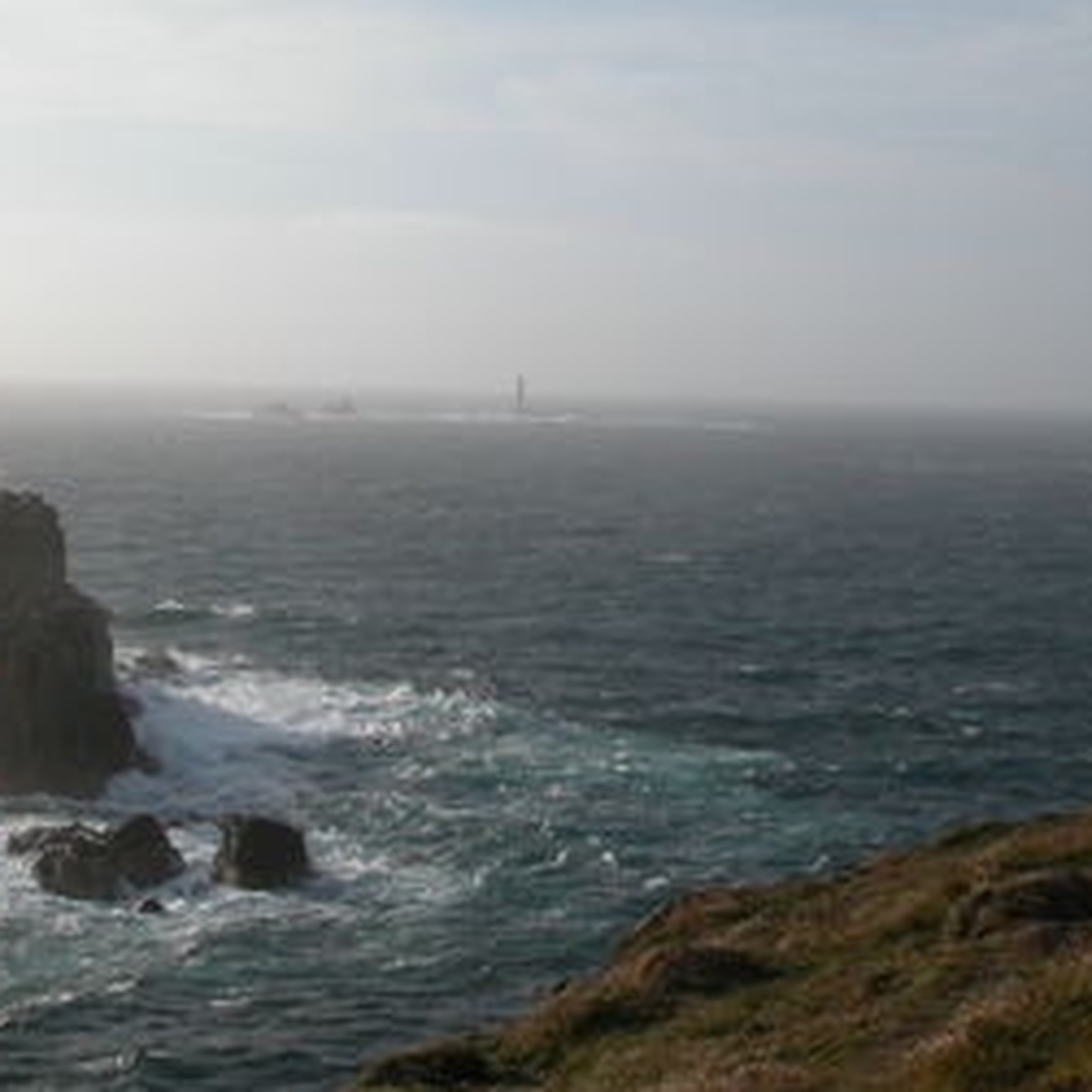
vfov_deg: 22.8
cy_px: 505
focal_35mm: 76
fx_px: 2712
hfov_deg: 22.6
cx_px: 322
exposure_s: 1/446
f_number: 7.7
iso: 100
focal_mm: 13.7
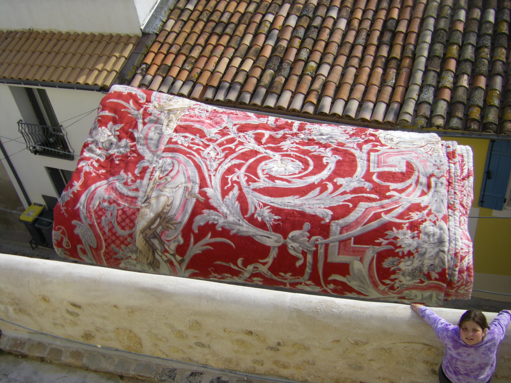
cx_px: 256
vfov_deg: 37.7
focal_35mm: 38
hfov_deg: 49.0
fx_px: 561
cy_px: 192
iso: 64
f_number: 7
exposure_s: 1/125
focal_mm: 6.3
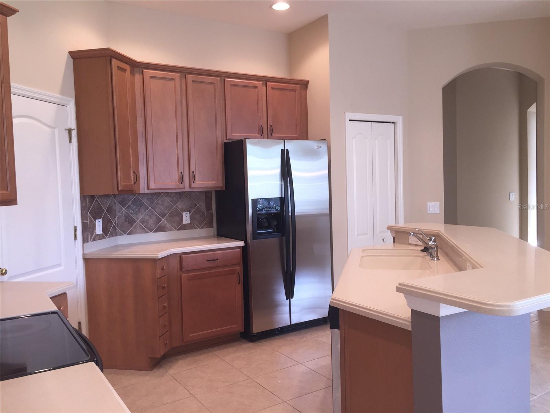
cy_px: 206
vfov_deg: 48.2
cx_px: 275
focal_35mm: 29
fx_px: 461
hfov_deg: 61.7
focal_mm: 4.15
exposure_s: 1/30
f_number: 2.2
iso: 50
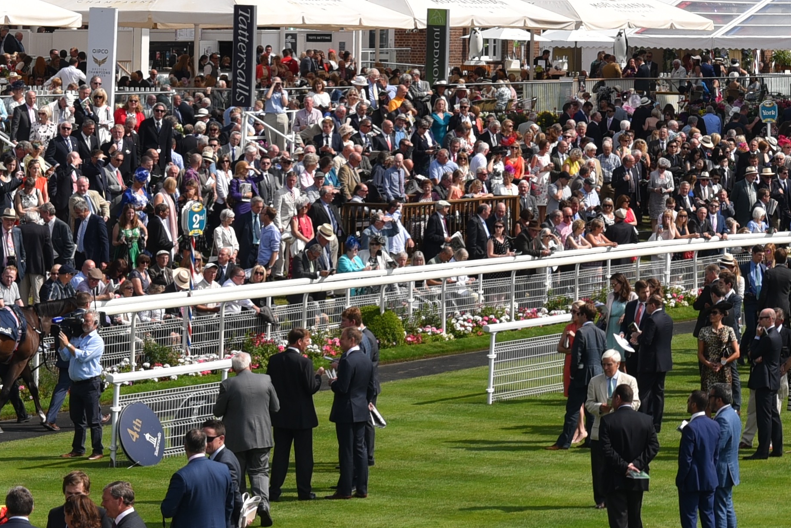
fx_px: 3473
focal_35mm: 158
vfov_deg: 8.6
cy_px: -162
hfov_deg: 12.5
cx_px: 1064
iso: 100
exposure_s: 1/640
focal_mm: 48
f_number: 6.3
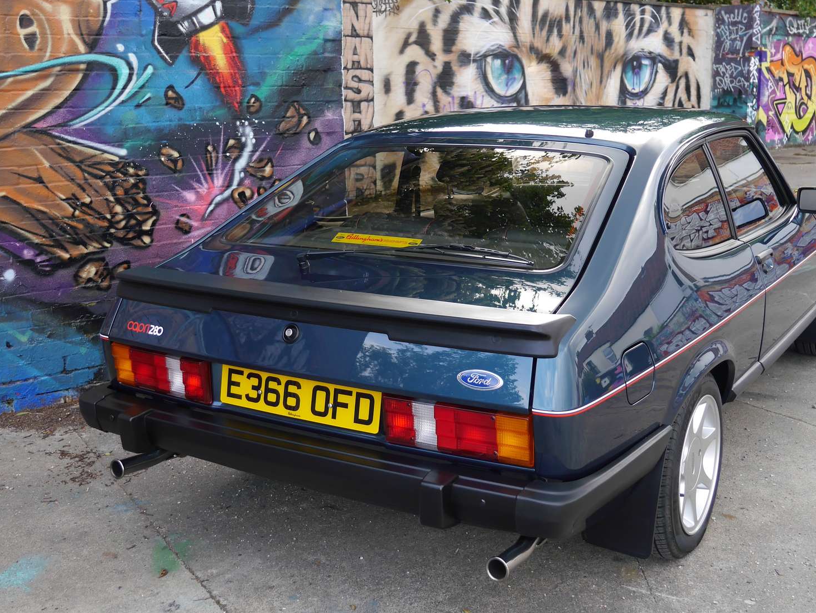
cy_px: 283
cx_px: 432
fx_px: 967
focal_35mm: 41
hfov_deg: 45.7
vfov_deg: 35.2
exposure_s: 1/80
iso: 160
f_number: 3.6
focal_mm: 15
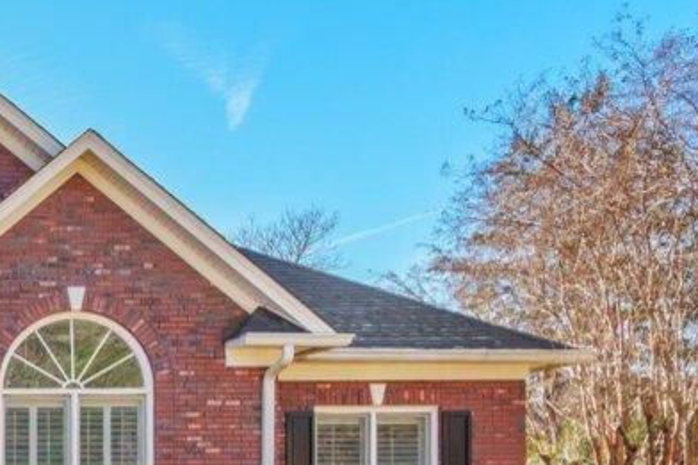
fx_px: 979
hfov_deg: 27.7
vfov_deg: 24.7
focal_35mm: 51
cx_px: -331
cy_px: 526
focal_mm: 11
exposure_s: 1/500
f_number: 10
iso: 800
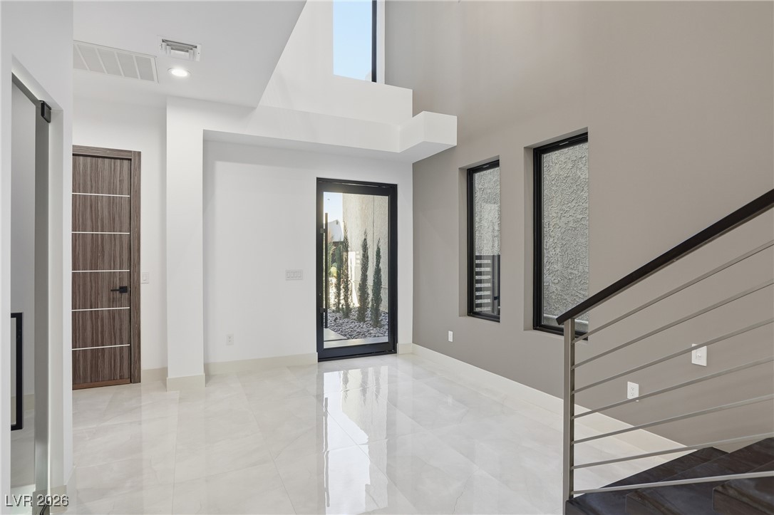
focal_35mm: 18
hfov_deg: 90.0
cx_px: 387
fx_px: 387
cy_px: 258
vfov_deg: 67.3
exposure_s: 1/125
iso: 125
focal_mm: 18
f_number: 8
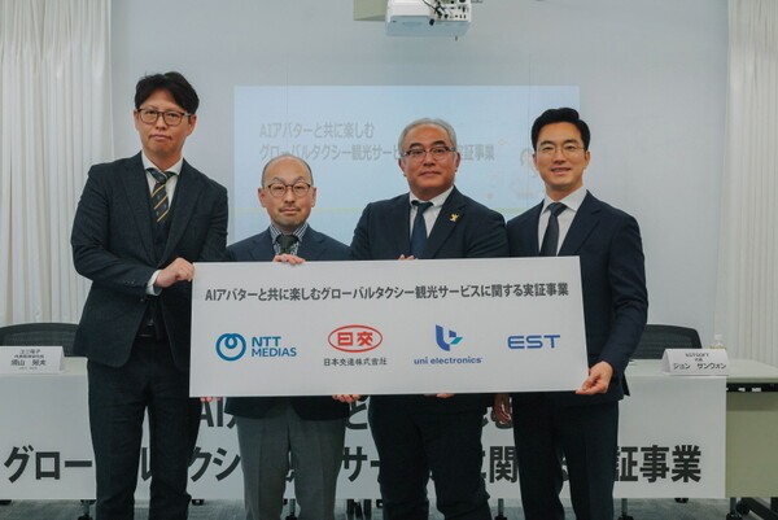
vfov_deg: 30.6
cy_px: 260
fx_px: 952
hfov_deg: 44.5
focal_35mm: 44
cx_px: 389
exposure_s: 1/160
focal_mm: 44
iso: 1250
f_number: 6.3
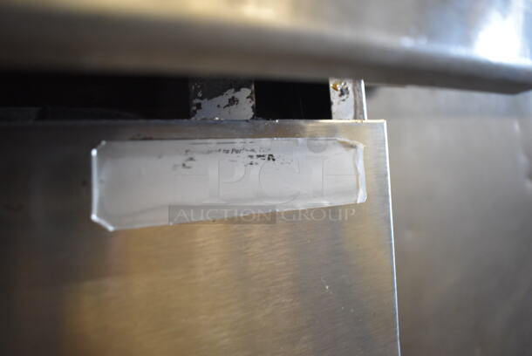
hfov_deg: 67.3
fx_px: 399
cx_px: 266
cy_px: 178
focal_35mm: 27
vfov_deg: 48.0
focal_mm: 18
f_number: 4
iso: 1800
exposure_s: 1/60
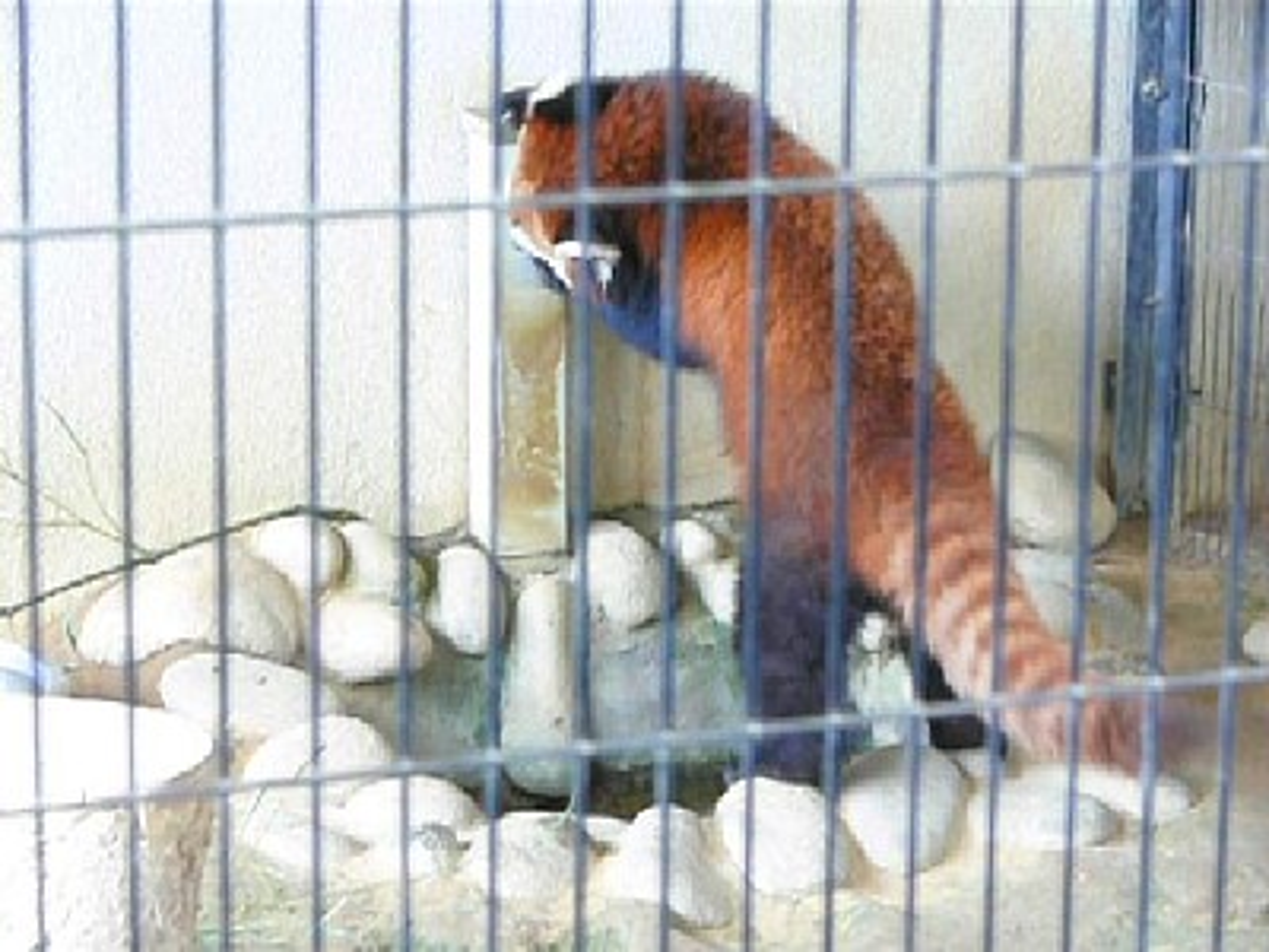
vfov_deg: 12.0
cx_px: 634
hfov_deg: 16.0
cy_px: 476
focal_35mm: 123
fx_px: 4509
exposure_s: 1/5
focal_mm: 26.1
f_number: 5
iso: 80
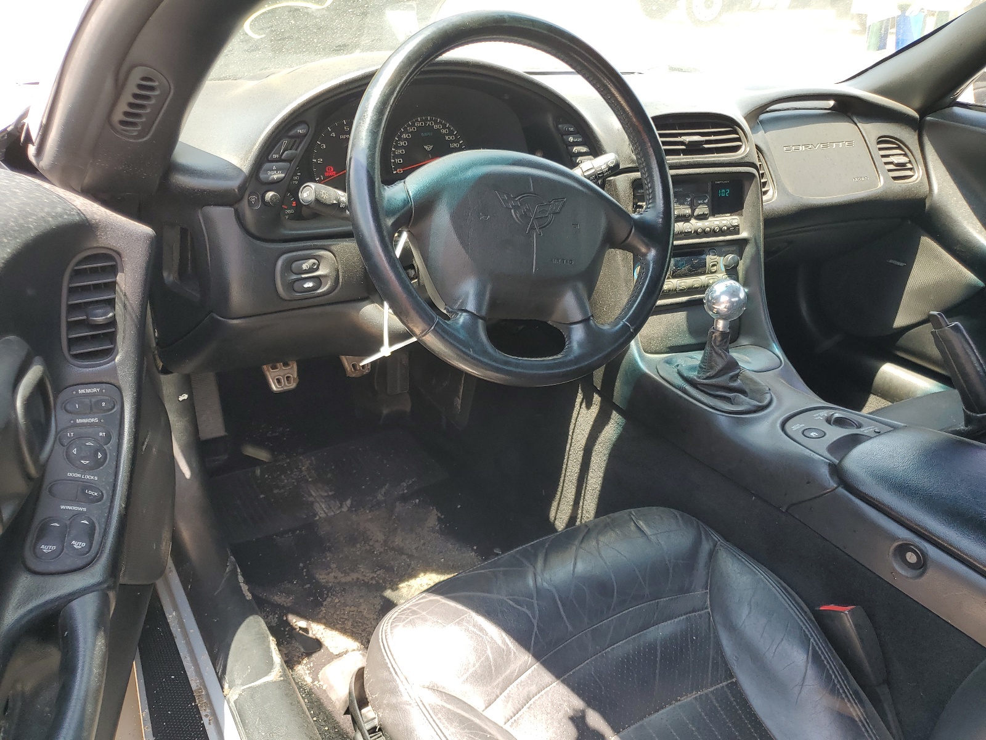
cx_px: 493
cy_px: 370
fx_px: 741
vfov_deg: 53.1
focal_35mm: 26
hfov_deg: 67.3
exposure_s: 1/208
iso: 50
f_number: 1.5
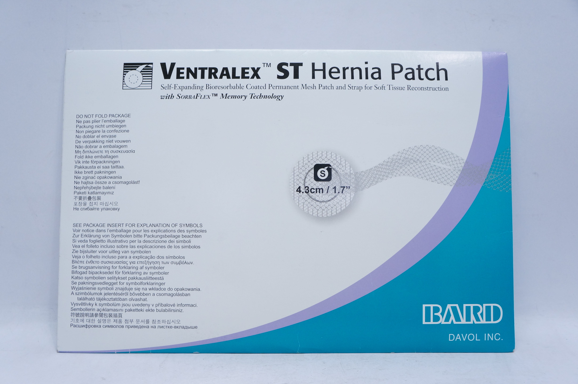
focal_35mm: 32
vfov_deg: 41.6
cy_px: 192
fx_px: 505
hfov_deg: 59.5
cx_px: 289
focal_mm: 21
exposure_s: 1/125
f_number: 5
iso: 800
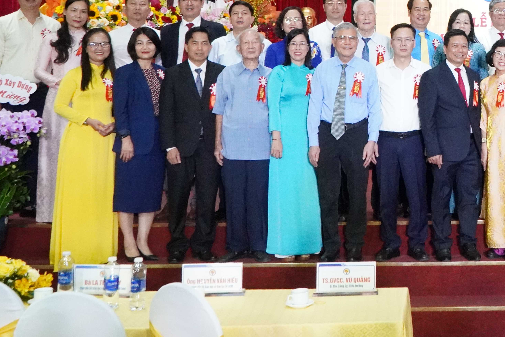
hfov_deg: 32.4
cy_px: 4
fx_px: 814
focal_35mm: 58
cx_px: 476
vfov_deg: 22.5
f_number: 9
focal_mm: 19
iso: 6400
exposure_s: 1/125
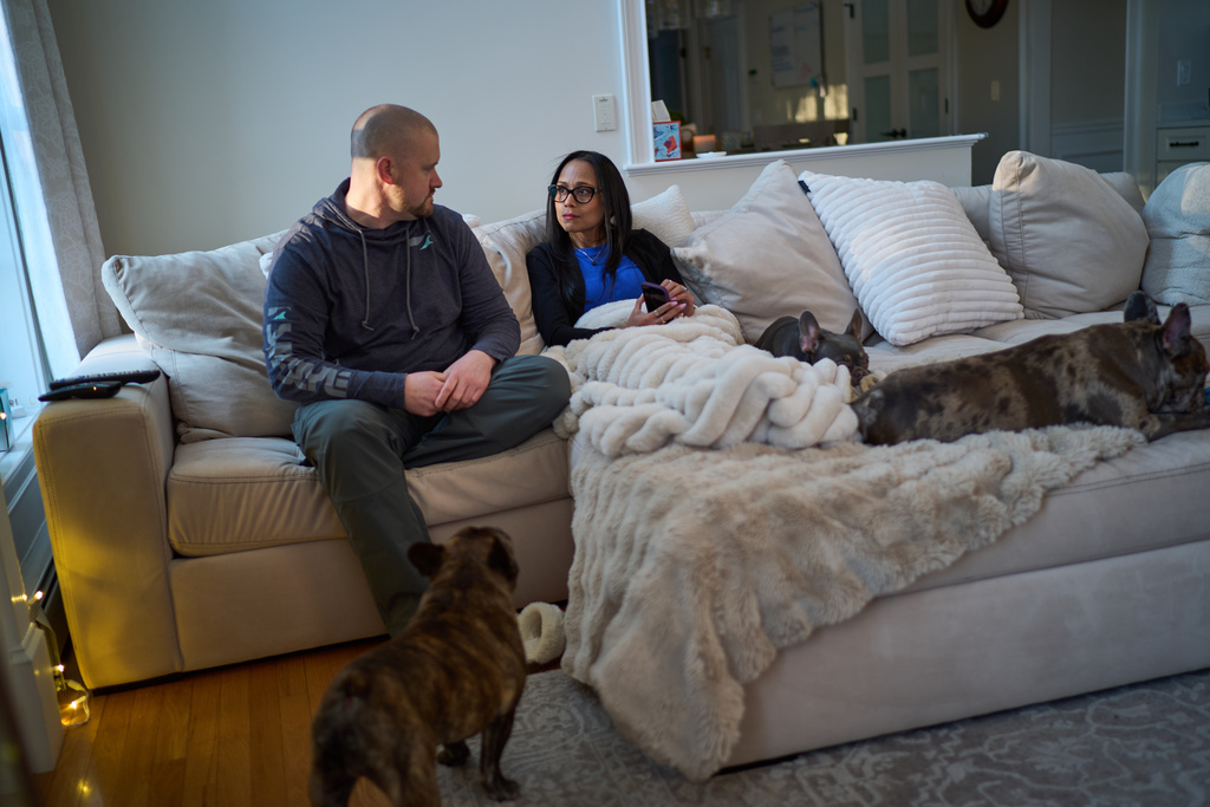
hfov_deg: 54.4
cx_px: 605
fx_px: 1176
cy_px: 404
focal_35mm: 35
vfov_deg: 37.9
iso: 125
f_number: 1.4
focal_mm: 35
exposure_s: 1/60
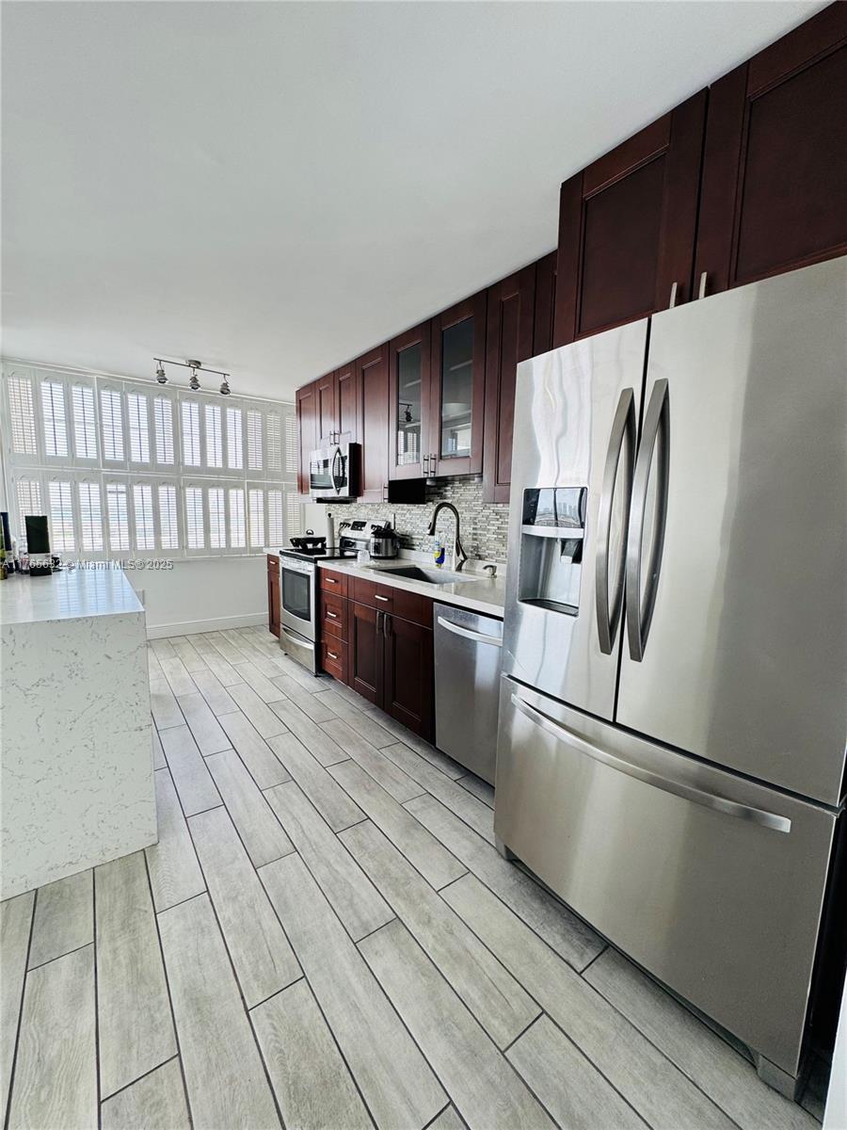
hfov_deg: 85.7
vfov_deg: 102.1
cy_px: 565
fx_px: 457
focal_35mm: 14
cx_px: 424
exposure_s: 1/99
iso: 64
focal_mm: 2.22
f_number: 2.2
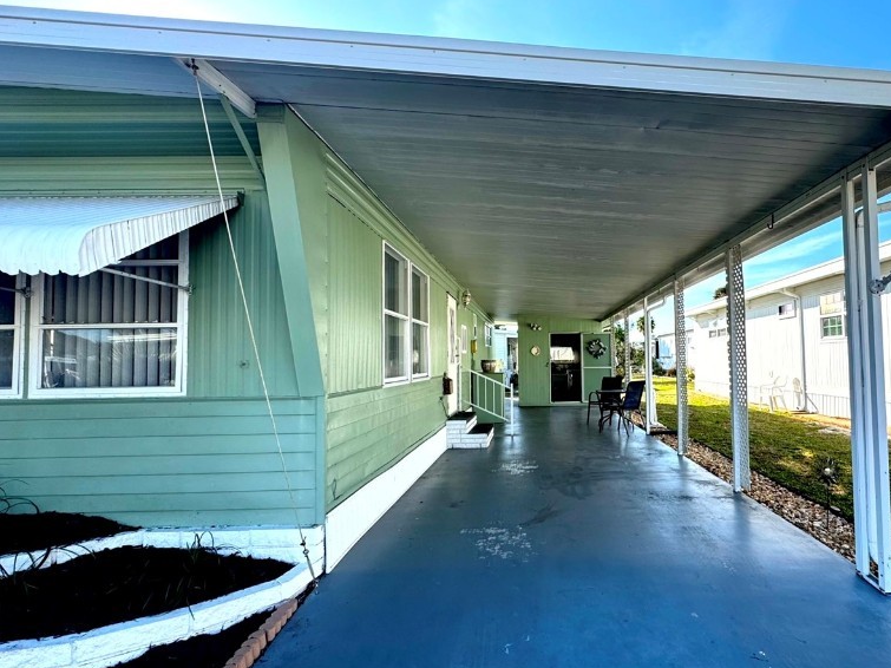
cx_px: 546
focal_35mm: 19
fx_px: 489
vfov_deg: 68.7
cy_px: 340
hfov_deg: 83.3
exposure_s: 1/631
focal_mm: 2.22
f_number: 2.2
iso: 50
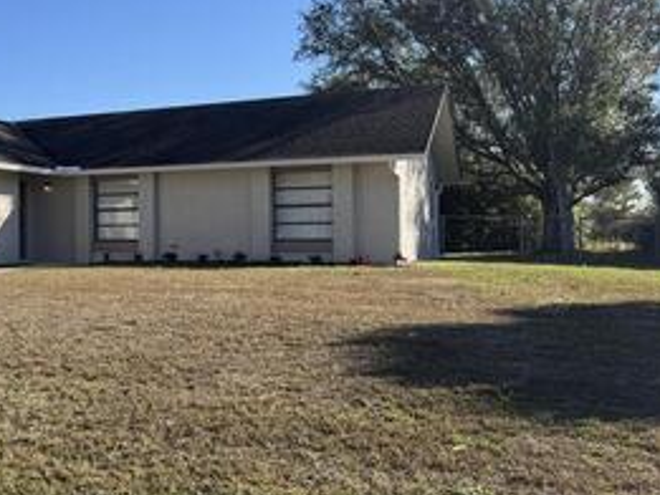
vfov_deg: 31.5
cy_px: 224
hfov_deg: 37.7
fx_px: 877
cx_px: 33
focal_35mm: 46
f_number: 1.78
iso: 80
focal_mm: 6.76
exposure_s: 1/3096
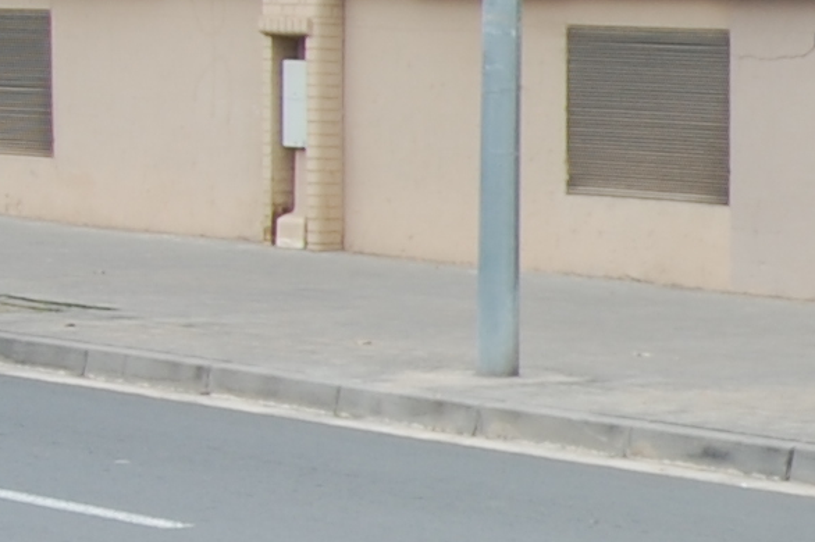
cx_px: 2029
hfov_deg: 11.0
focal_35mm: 154
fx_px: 3484
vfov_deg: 8.9
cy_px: 524
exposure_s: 1/125
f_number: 5.6
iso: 220
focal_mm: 20
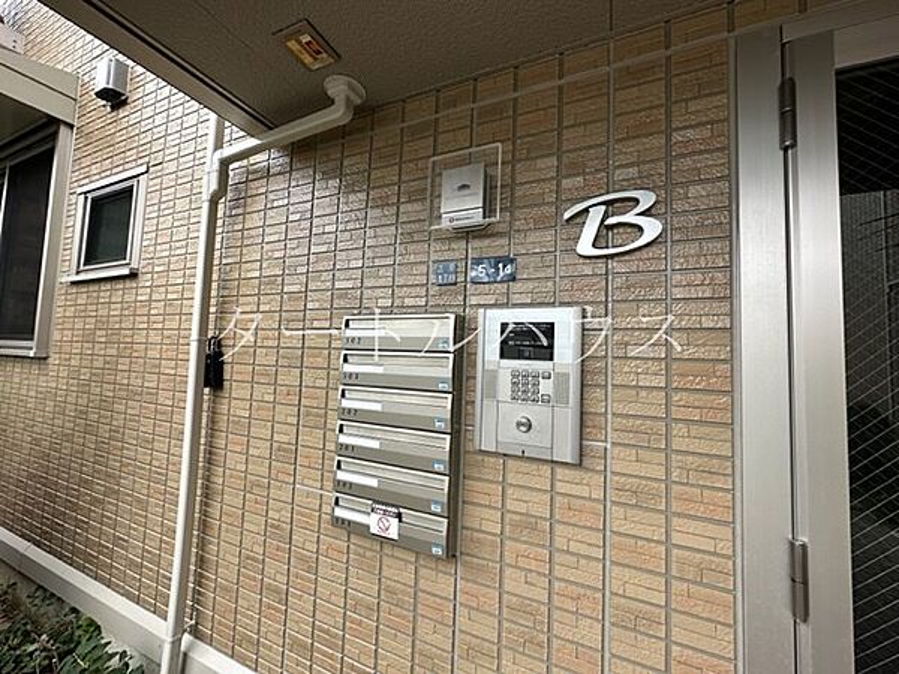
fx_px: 364
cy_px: 337
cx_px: 450
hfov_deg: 102.1
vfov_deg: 85.7
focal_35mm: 14
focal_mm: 2.22
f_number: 2.2
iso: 40
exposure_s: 1/419
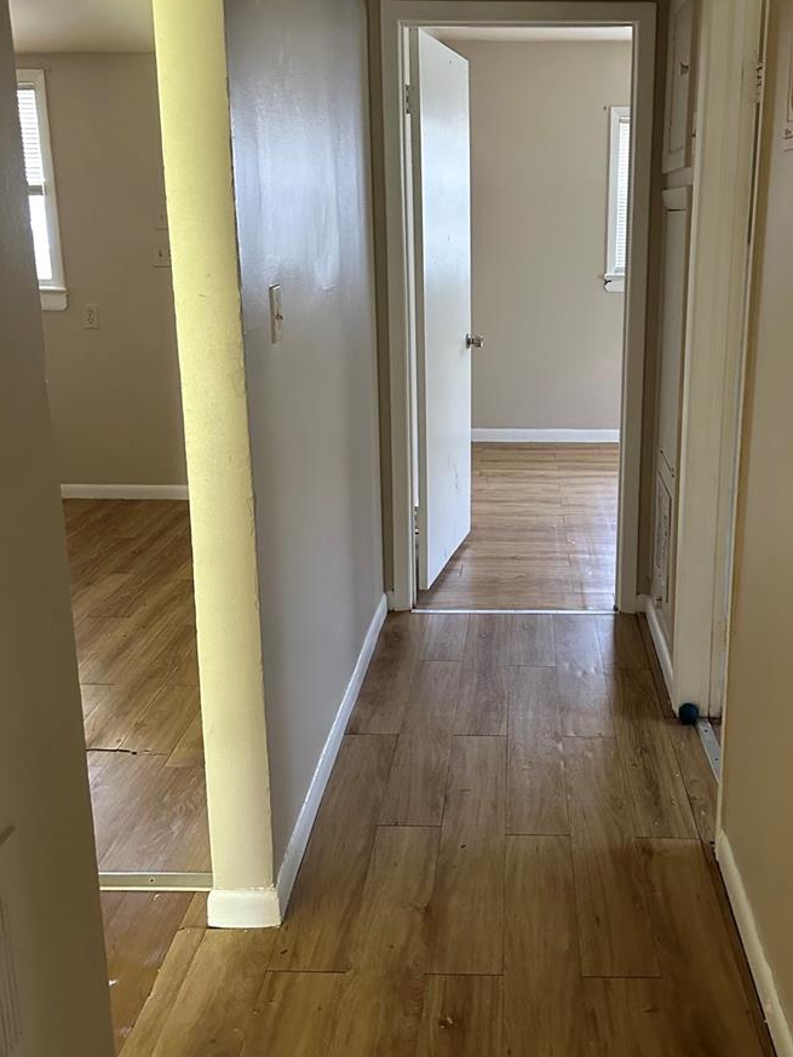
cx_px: 499
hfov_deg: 42.6
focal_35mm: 33
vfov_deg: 55.1
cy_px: 448
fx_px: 1008
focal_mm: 6.86
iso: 640
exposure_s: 1/60
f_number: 1.78
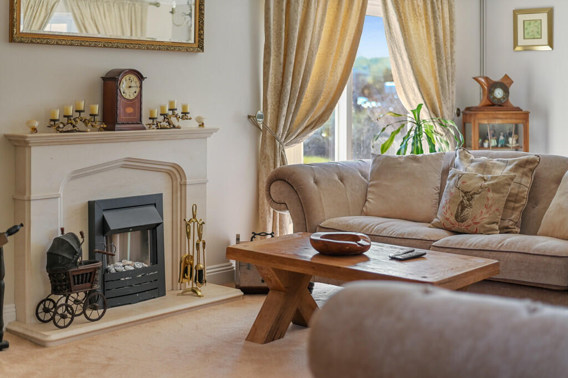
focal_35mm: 50
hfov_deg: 39.6
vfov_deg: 26.9
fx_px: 788
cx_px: 284
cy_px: 189
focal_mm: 50
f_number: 1.8
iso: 400
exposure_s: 1/80
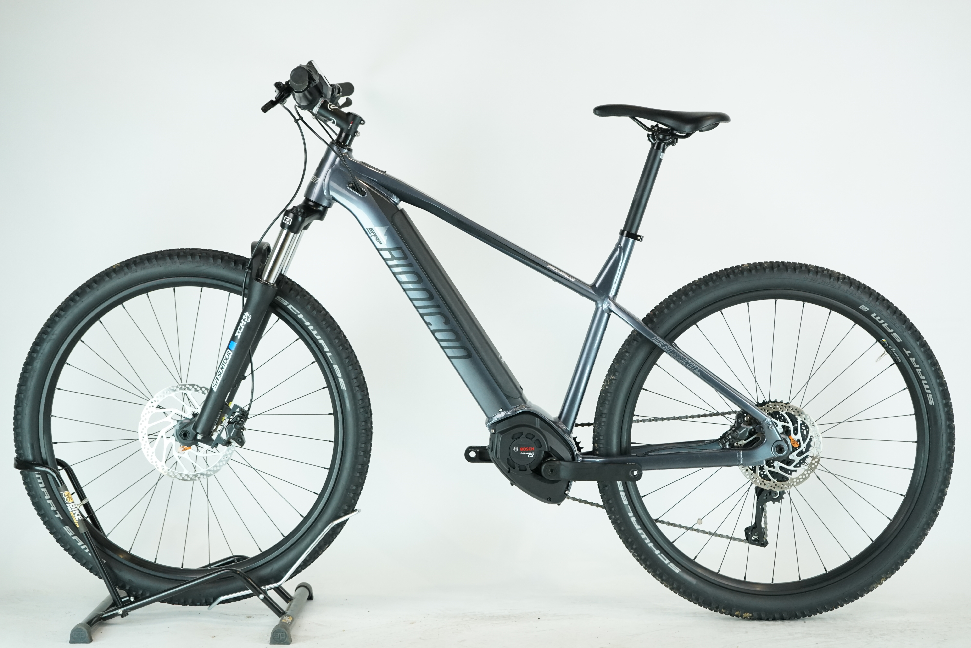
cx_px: 486
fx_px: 1807
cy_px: 324
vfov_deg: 20.3
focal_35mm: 67
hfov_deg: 30.1
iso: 1600
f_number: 5.6
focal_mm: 67
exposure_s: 1/200
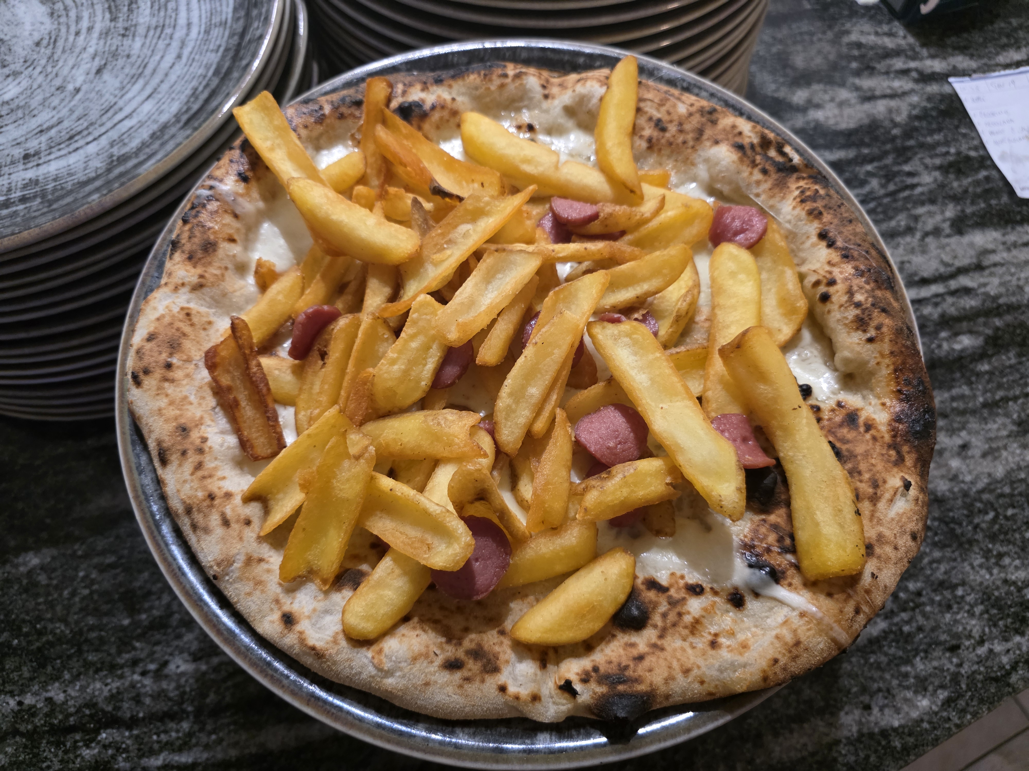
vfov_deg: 58.9
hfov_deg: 73.9
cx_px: 514
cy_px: 386
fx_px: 684
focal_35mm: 23
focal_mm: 6.3
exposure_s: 1/100
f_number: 1.7
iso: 1000
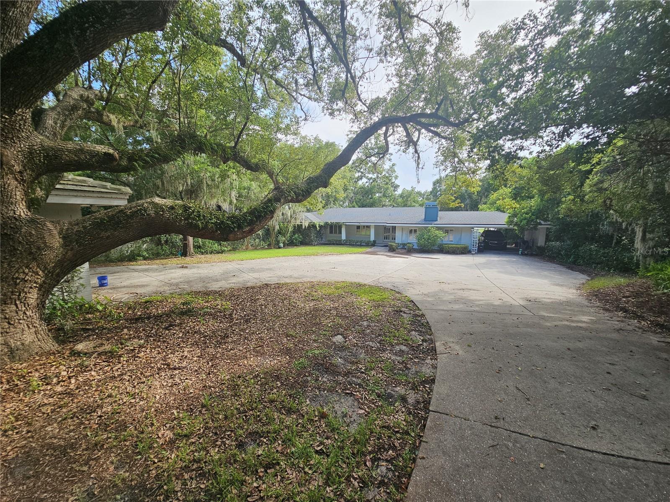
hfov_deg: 106.2
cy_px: 251
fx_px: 252
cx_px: 335
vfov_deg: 89.9
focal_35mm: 13
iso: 50
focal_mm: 2.2
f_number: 2.2
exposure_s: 1/363
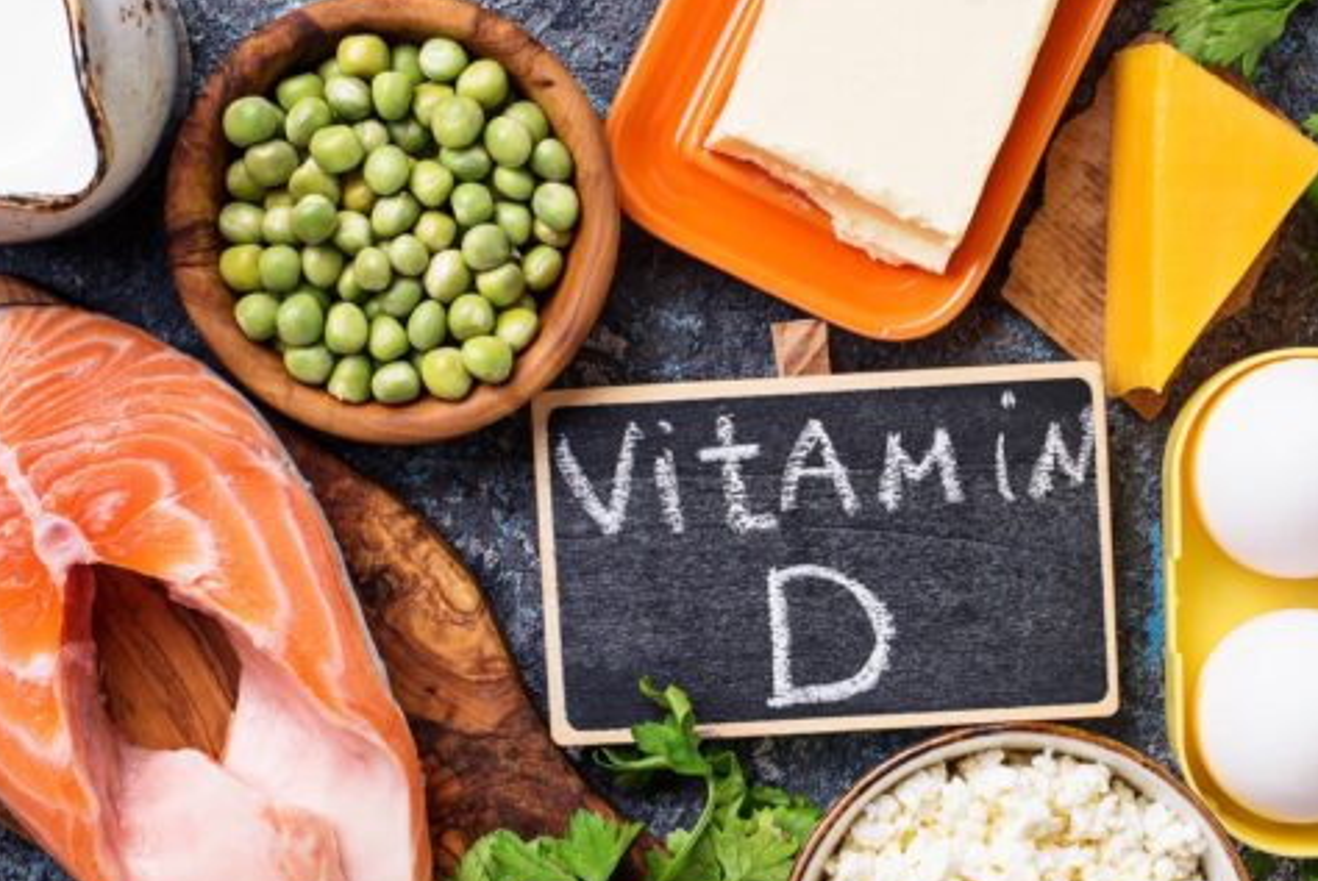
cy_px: 521
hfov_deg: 25.0
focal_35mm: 81
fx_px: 2968
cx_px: 765
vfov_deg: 16.9
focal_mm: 50
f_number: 10
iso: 100
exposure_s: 1/100
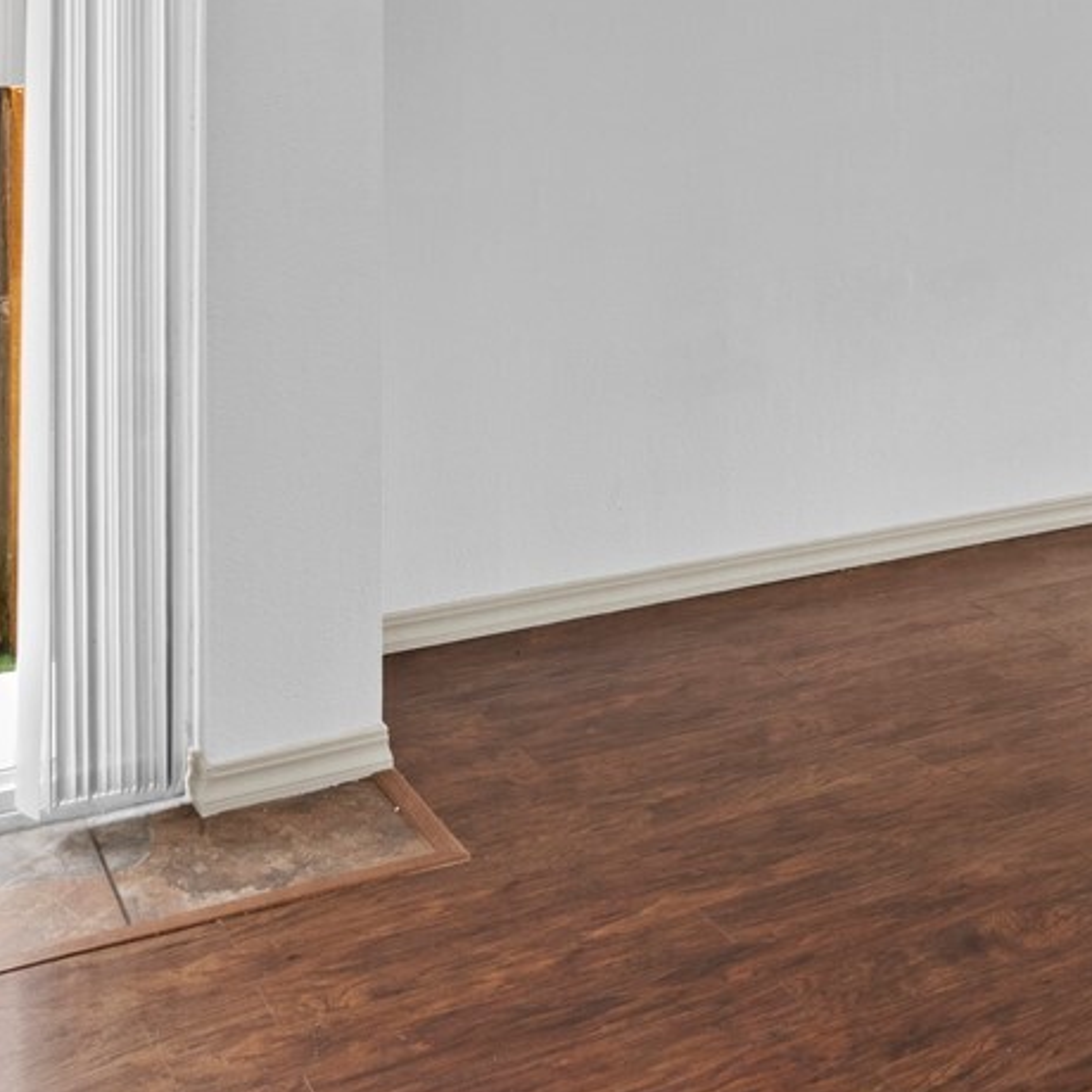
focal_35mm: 47
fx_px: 1677
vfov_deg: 33.4
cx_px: 910
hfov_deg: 34.7
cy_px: 30
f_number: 9
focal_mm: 10
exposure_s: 1/5
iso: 400
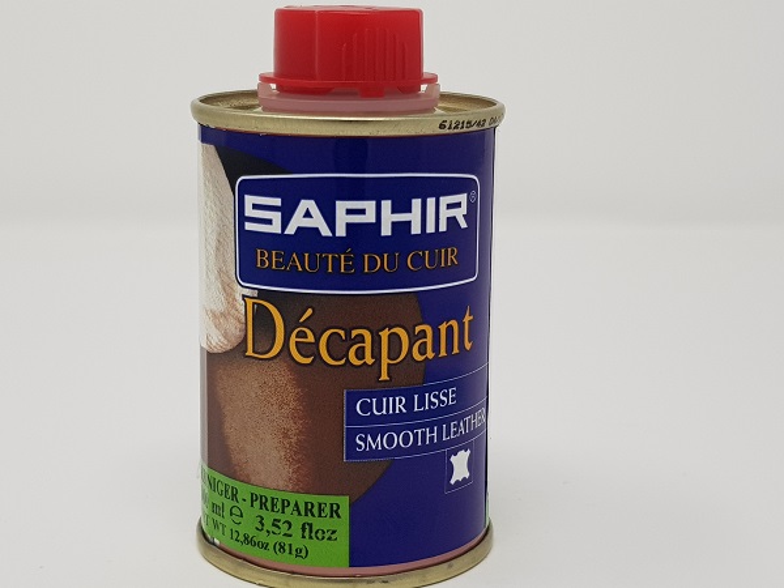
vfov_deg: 53.1
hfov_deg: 67.3
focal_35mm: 26
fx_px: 589
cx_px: 392
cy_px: 294
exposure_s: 1/268
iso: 40
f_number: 1.7
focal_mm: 4.2
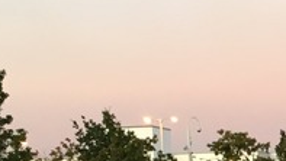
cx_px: 373
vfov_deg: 7.2
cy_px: 305
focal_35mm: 164
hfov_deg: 12.7
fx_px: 1244
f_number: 2.2
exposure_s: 1/33
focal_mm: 4.15
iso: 80
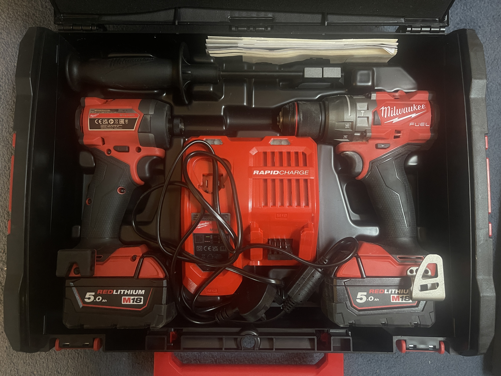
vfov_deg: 54.9
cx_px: 250
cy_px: 188
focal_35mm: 25
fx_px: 362
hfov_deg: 69.4
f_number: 1.6
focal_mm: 5.1
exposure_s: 1/30
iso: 800
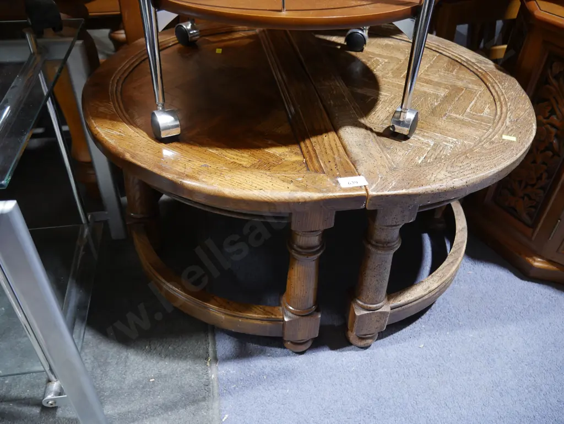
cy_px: 212
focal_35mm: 28
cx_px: 282
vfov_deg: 49.8
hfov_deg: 63.4
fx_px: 456
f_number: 3.5
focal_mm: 14
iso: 800
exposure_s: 1/60
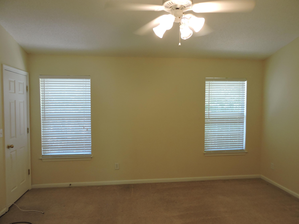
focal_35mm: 24
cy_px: 112
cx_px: 150
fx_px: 207
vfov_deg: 56.8
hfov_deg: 71.6
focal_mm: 4.3
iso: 200
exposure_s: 1/30
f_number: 3.3
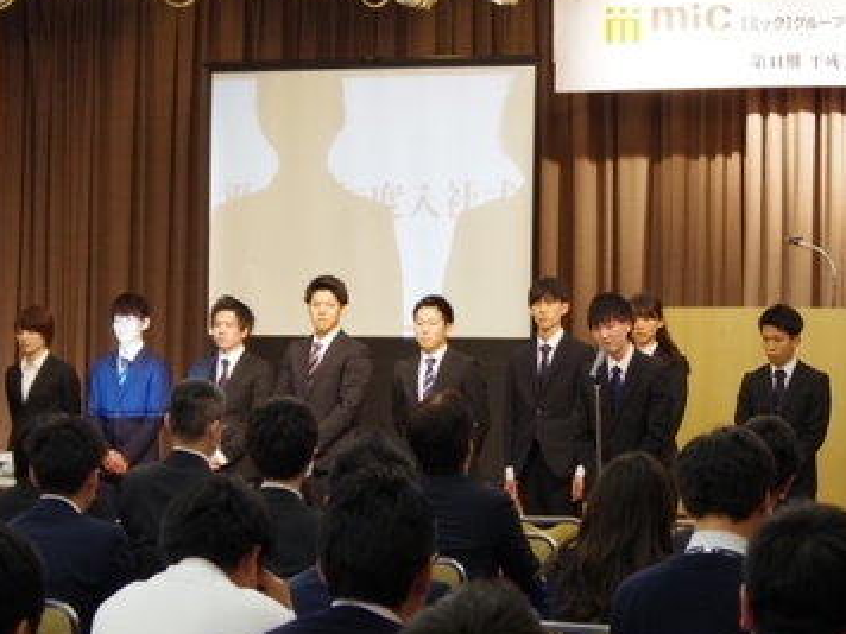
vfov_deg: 10.2
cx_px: 642
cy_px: 287
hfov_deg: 13.5
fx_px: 3568
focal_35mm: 146
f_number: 5.6
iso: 800
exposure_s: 1/30
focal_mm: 50
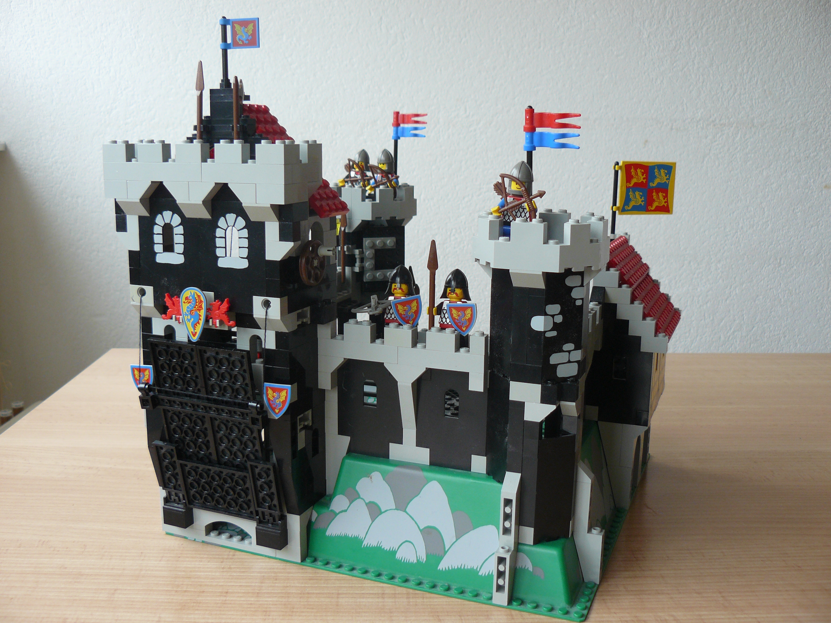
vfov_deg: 39.7
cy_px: 312
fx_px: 864
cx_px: 416
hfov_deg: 51.4
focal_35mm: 36
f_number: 2.8
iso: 100
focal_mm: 6
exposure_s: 1/40
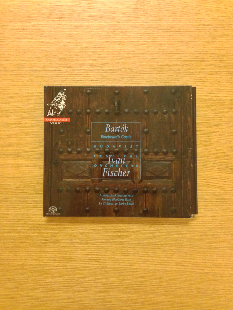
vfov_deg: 55.4
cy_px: 155
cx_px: 116
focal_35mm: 33
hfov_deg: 42.9
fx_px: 296
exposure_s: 1/15
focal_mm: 4.13
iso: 800
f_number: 2.4
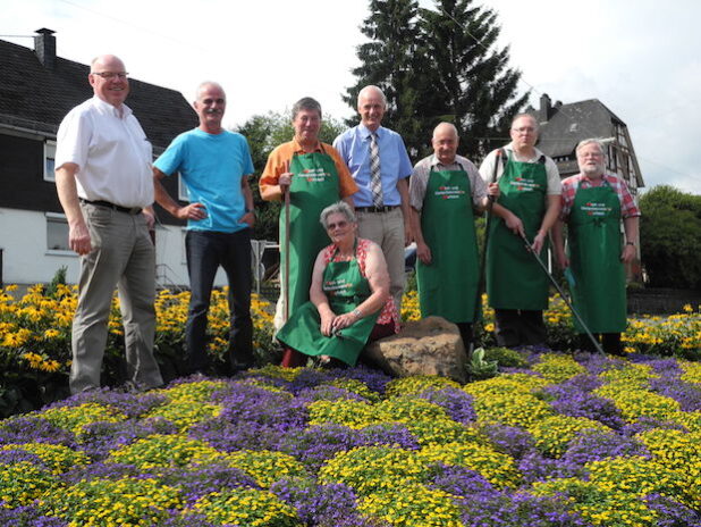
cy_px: 264
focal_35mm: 41
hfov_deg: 45.8
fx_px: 831
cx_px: 350
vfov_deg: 35.2
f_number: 3.2
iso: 100
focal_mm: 8.8
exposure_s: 1/936
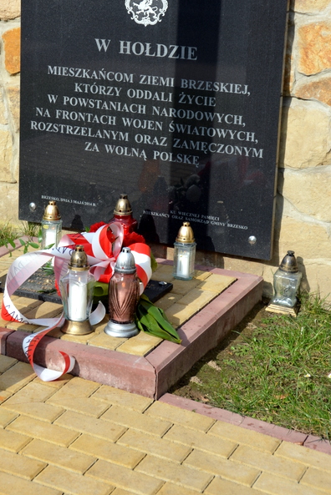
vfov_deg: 23.8
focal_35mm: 85
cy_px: 171
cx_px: 109
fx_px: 1171
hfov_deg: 16.1
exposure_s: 1/250
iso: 200
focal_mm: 42
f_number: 8
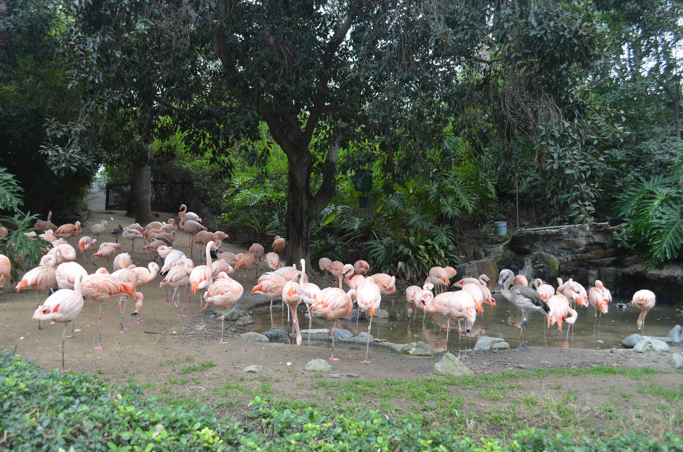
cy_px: 226
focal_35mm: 30
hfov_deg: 62.0
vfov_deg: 43.4
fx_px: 568
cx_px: 342
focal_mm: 20
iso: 360
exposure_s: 1/125
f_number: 5.6
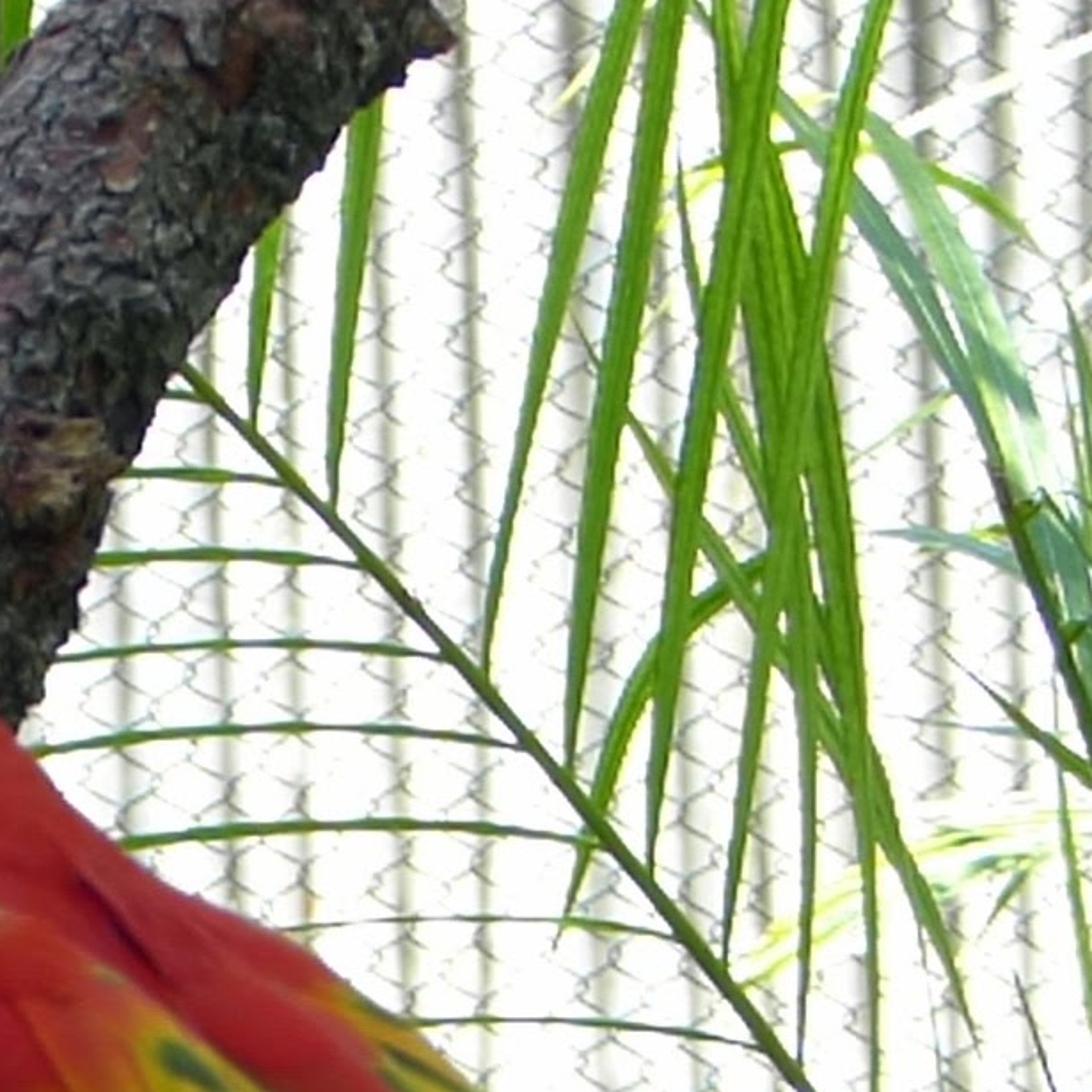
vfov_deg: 4.8
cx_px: -167
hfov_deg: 4.8
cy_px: 1307
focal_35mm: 364
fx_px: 12991
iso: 100
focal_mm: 17.8
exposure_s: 1/125
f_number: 2.8
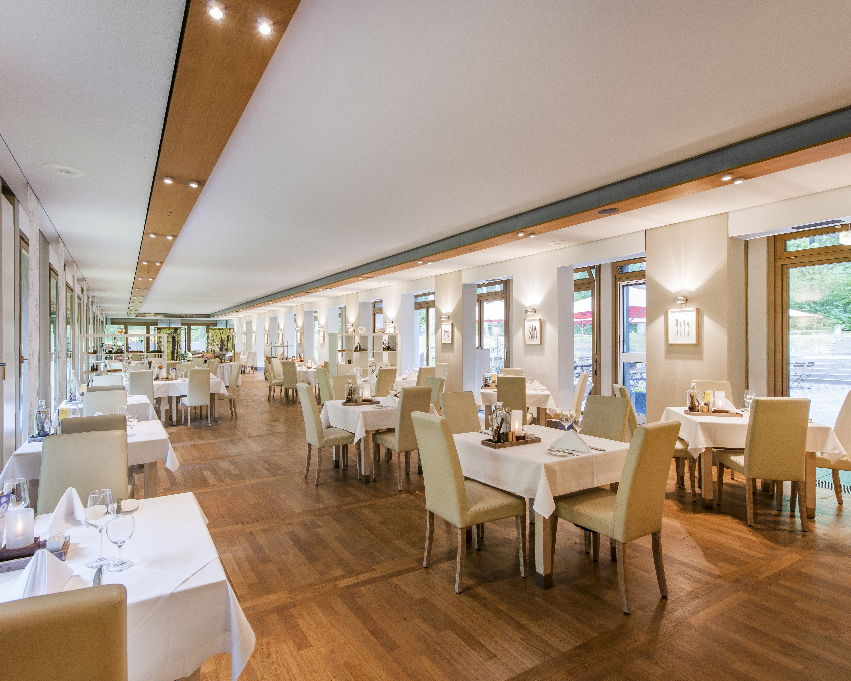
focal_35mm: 19
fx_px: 479
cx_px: 376
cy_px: 338
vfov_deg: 70.8
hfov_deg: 82.9
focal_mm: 16
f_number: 8
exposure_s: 1/3
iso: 200
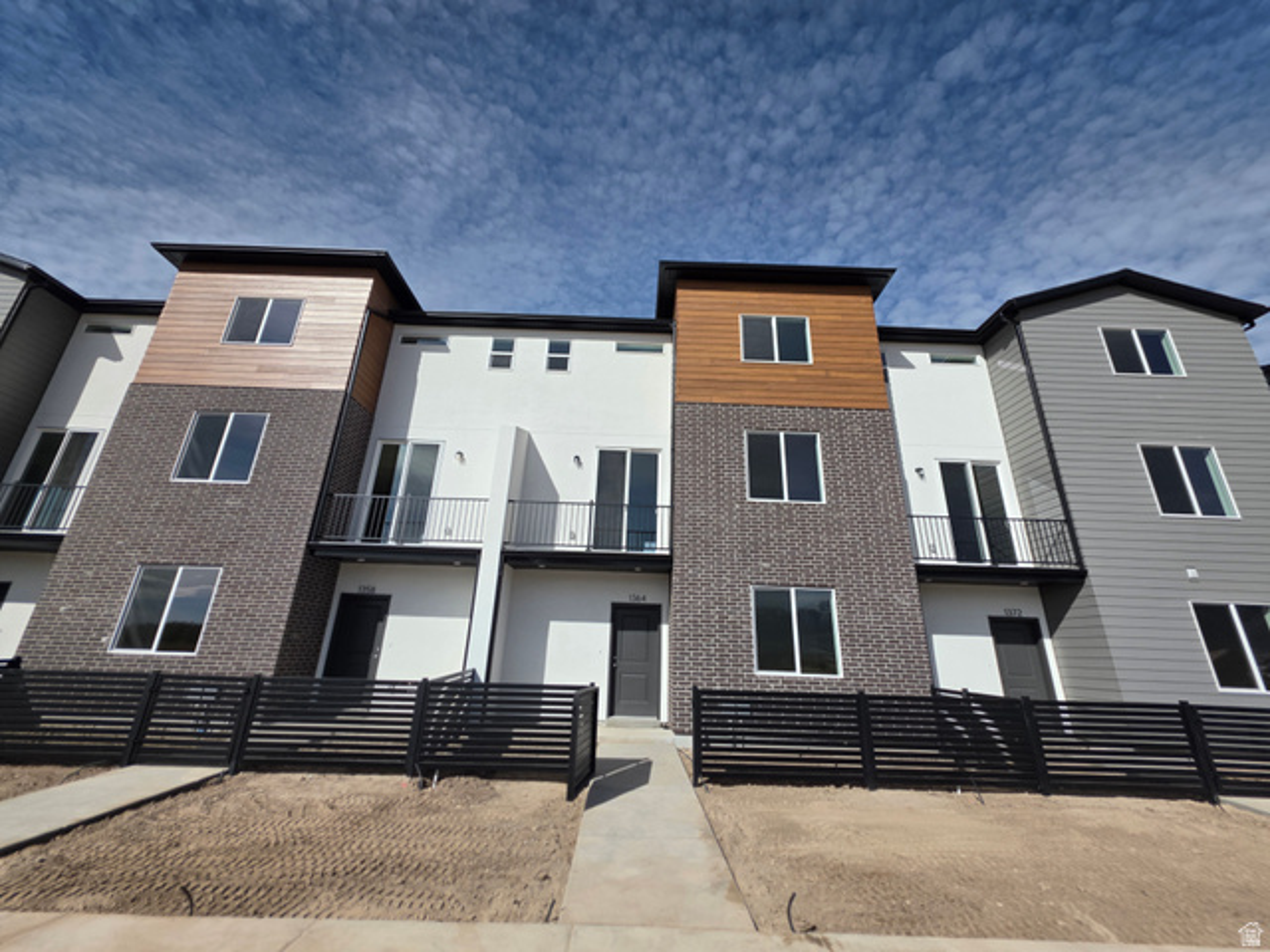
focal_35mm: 13
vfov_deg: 89.9
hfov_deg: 106.2
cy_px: 476
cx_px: 635
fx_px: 477
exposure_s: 1/4313
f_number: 1.9
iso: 40
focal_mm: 2.2
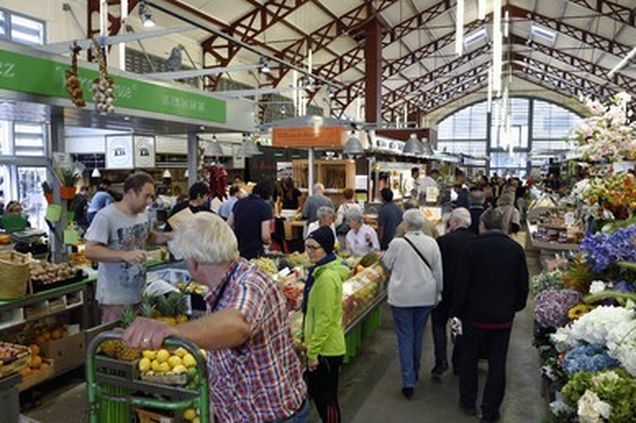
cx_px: 307
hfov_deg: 69.4
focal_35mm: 26
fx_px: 459
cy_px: 228
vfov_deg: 49.4
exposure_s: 1/80
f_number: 4.5
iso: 800
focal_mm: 24
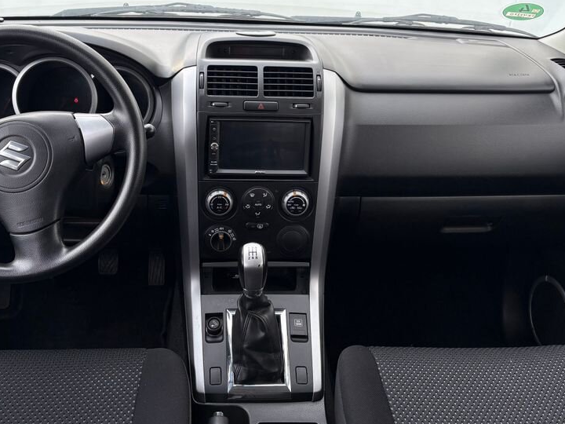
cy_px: 134
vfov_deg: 38.1
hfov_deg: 50.1
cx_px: 255
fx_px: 604
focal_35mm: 37
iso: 40
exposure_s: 1/157
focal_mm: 5.96
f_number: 1.6
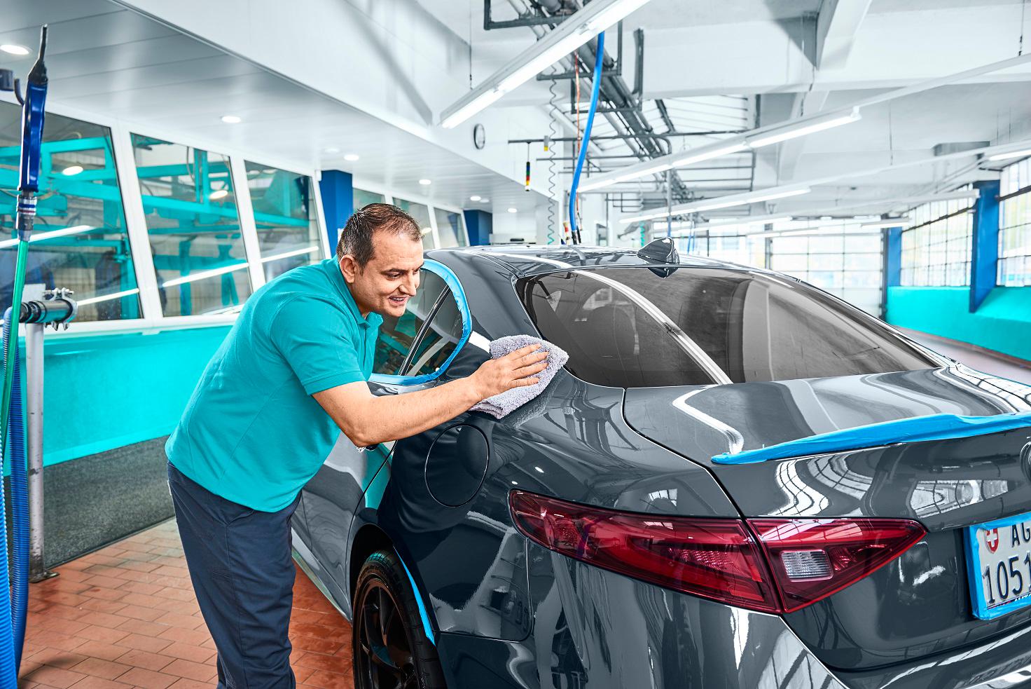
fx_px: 745
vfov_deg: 49.6
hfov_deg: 69.4
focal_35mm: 26
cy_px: 344
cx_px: 516
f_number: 4
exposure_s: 1/10
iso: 64
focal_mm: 26
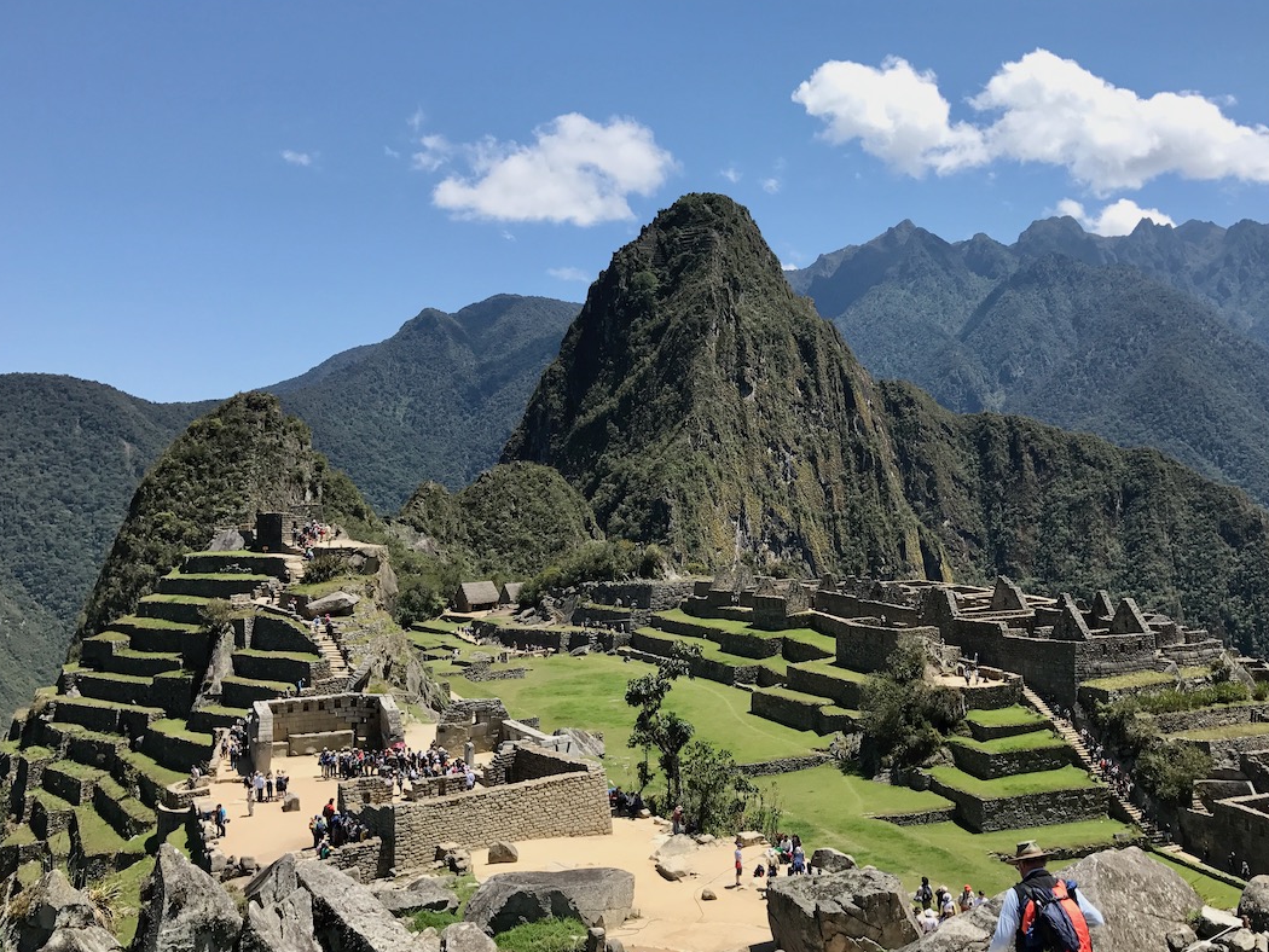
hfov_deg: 56.6
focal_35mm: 32
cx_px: 714
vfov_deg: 44.2
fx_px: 1173
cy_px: 469
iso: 20
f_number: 1.8
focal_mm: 3.99
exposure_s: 1/1996
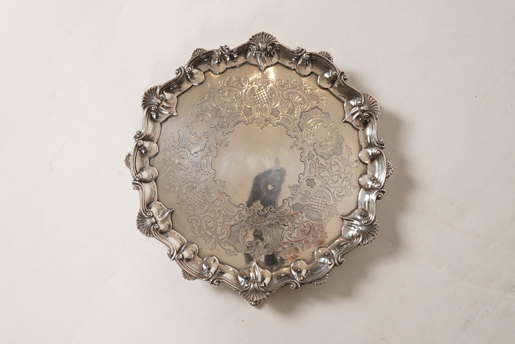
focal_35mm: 45
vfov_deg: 29.9
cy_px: 172
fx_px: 644
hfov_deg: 43.6
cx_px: 258
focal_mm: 30
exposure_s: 1/125
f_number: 22
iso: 400
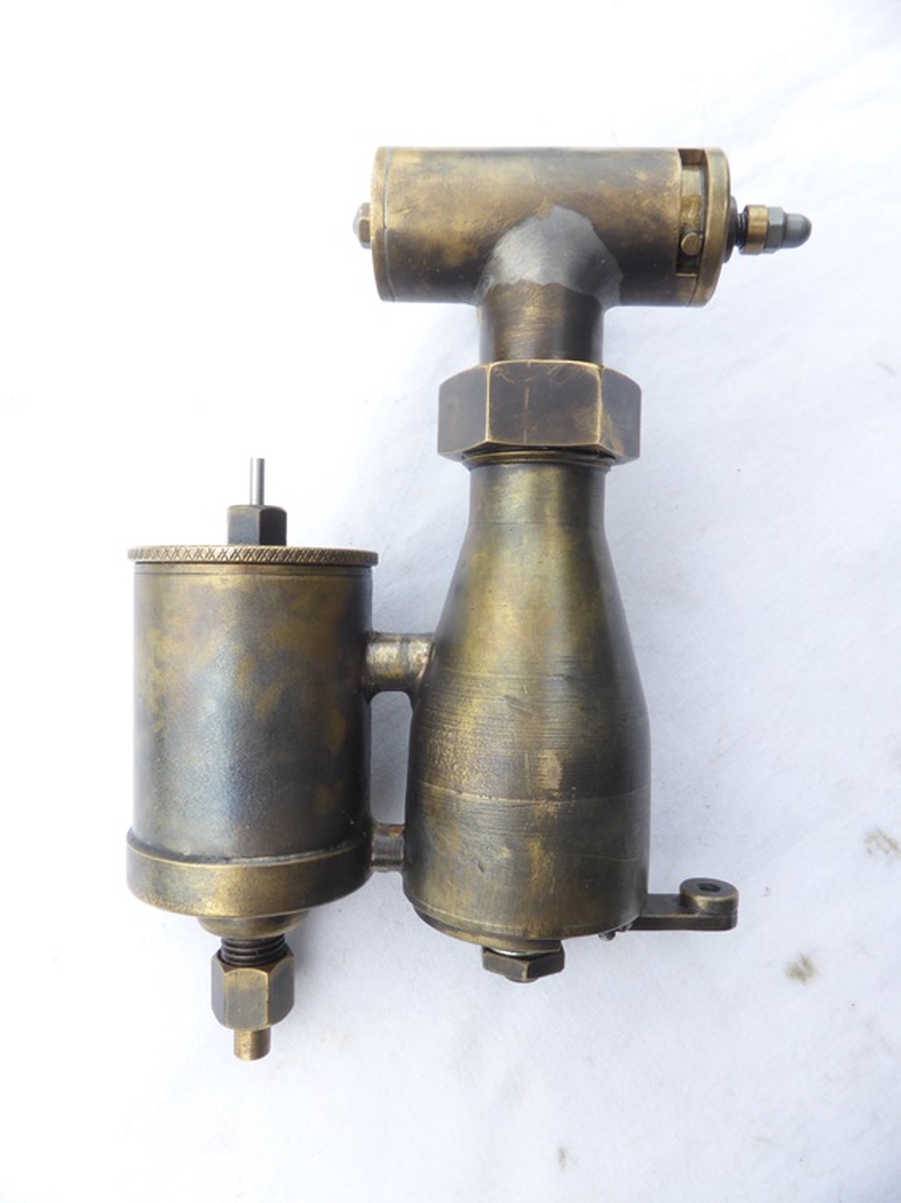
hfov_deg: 56.8
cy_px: 602
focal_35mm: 24
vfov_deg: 71.6
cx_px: 450
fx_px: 833
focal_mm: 4.3
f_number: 5.6
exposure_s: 1/50
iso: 100
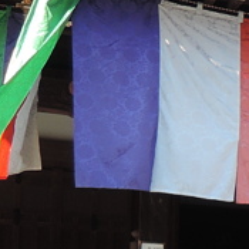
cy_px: 366
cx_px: 613
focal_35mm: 124
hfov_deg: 11.4
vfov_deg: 13.3
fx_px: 1009
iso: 80
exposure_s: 1/400
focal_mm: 5.1
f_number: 1.8
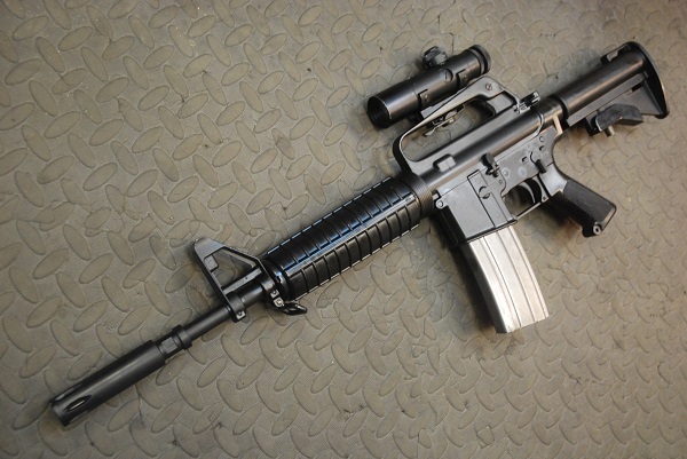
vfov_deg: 35.5
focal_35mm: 38
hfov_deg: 51.3
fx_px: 716
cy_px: 230
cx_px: 344
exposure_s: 1/30
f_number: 3.8
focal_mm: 25
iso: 1000
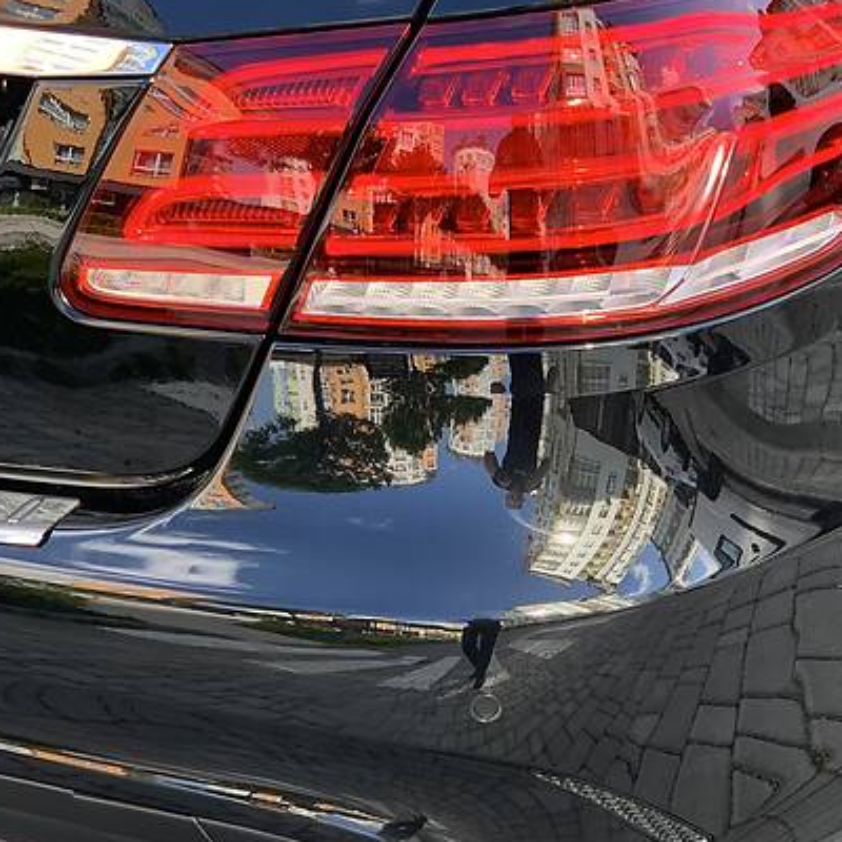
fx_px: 2532
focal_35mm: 92
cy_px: 434
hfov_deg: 18.9
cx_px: 512
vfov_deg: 18.9
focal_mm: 6
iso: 32
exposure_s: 1/122
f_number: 2.4
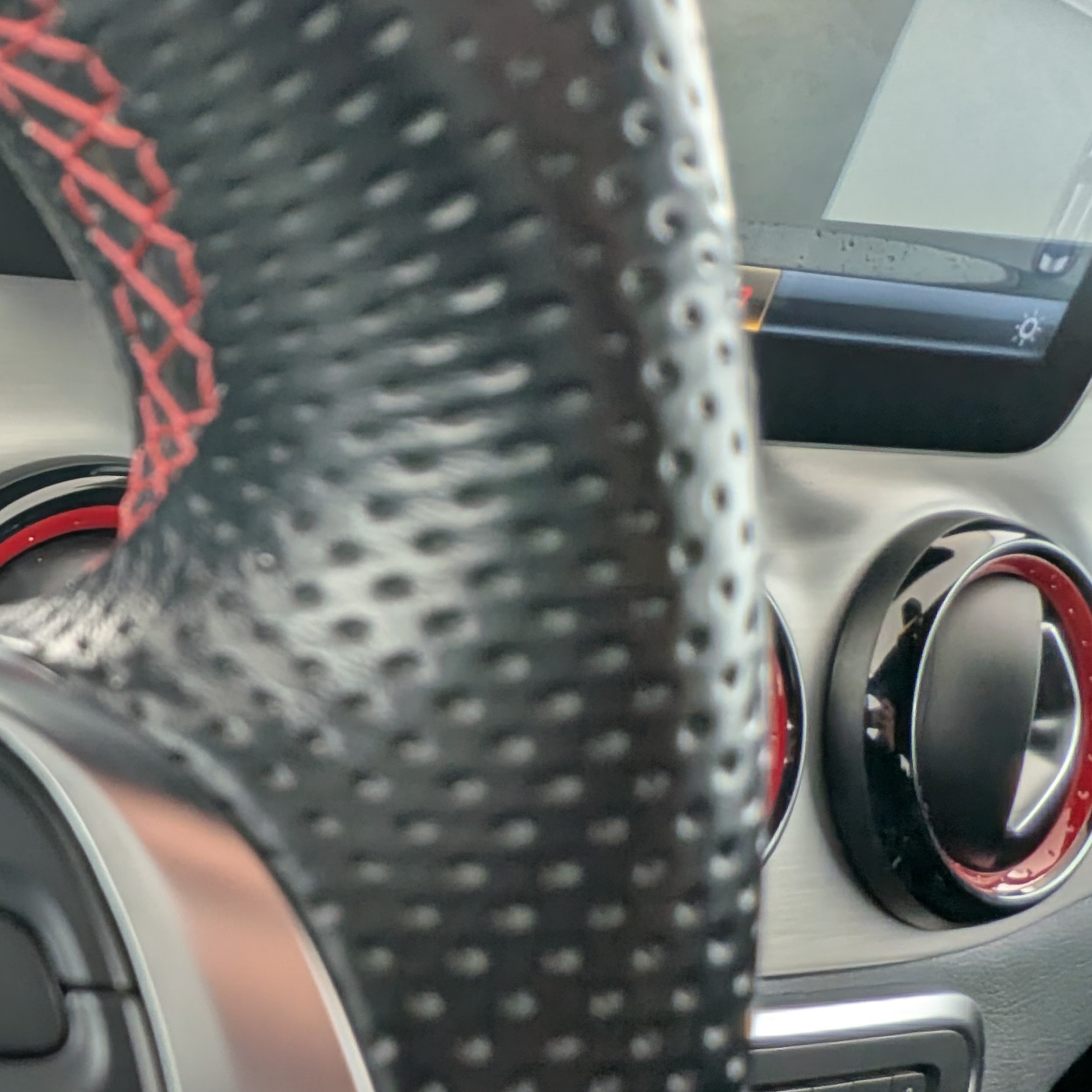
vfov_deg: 42.5
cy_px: 688
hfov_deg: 31.9
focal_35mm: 39
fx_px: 1392
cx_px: -351
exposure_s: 1/28.6
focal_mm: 2.35
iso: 75
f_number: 2.2
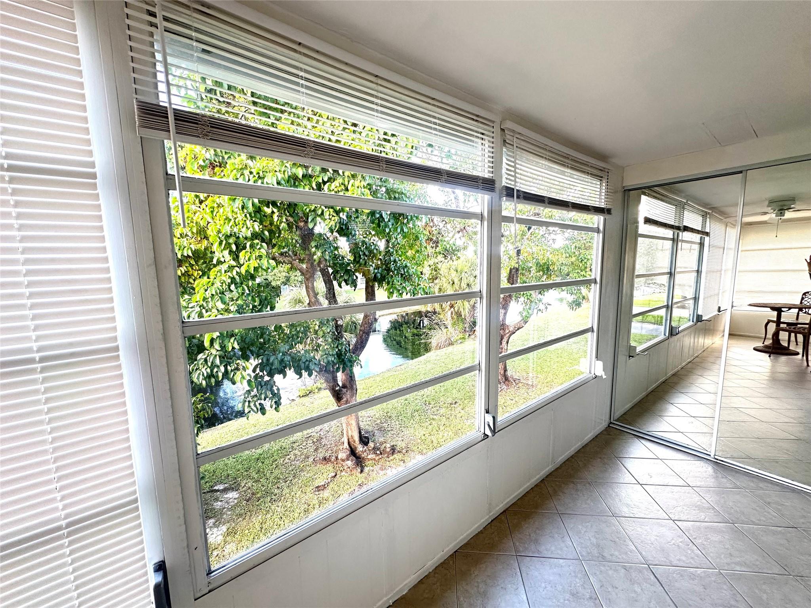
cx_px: 406
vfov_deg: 85.7
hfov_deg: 102.1
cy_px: 304
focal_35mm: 14
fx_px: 328
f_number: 2.2
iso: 125
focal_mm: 2.22
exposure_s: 1/99
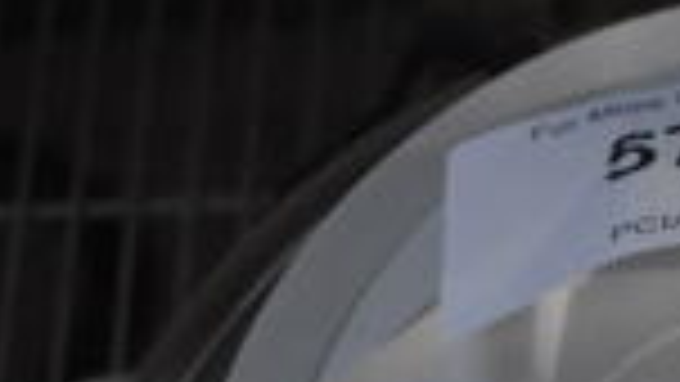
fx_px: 2056
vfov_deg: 10.0
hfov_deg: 18.2
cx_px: 716
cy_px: 719
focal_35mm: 114
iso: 3200
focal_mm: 18
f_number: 3.5
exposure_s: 1/125
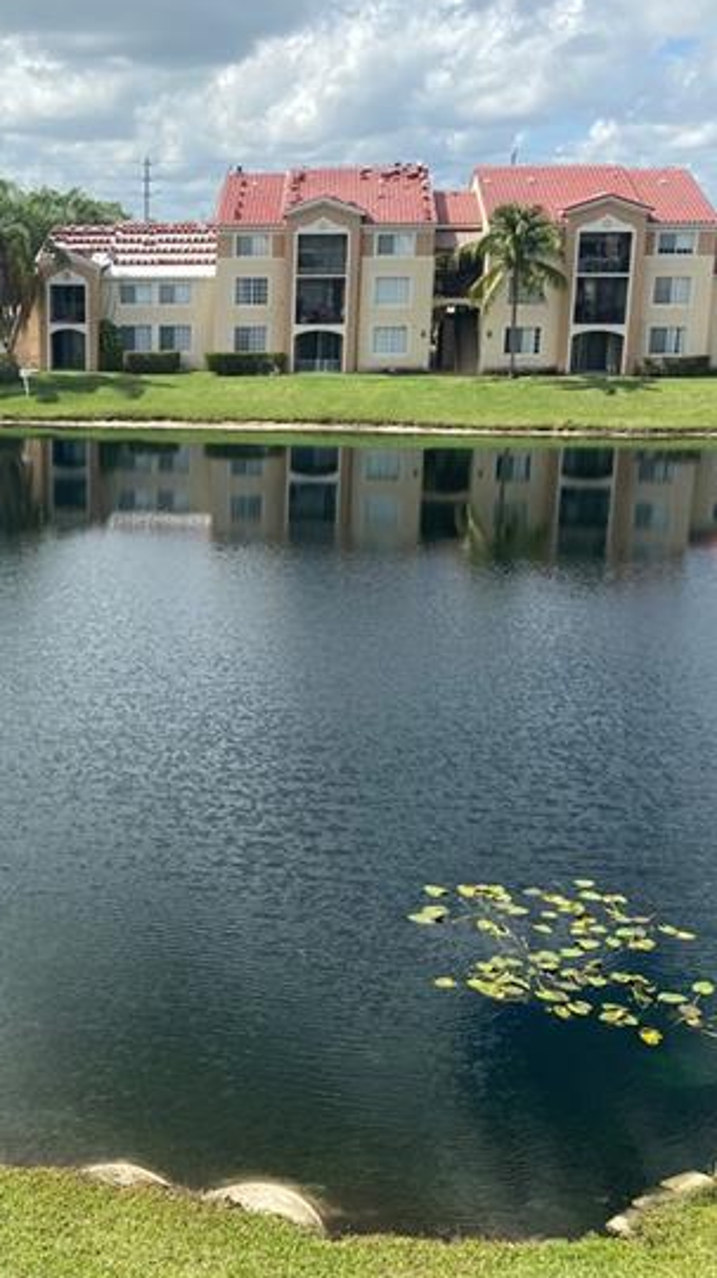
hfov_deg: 27.6
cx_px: 114
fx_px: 1422
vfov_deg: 48.4
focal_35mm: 42
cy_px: 608
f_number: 1.8
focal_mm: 4.25
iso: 32
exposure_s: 1/2410
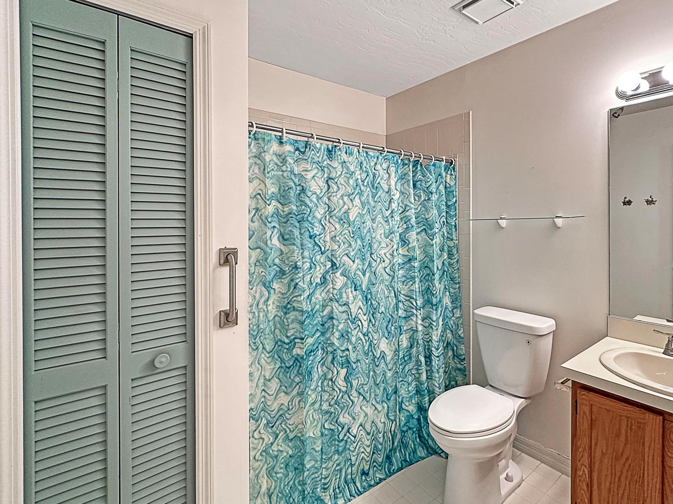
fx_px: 330
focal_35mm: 17
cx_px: 363
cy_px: 265
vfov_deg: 74.6
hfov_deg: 90.9
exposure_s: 1/60
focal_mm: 2.22
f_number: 2.2
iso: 200
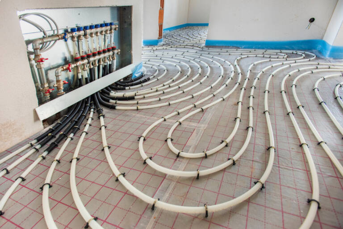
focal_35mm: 19
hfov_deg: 86.9
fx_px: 181
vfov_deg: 64.6
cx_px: 172
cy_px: 114
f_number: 5.6
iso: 1000
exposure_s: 1/40
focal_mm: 19
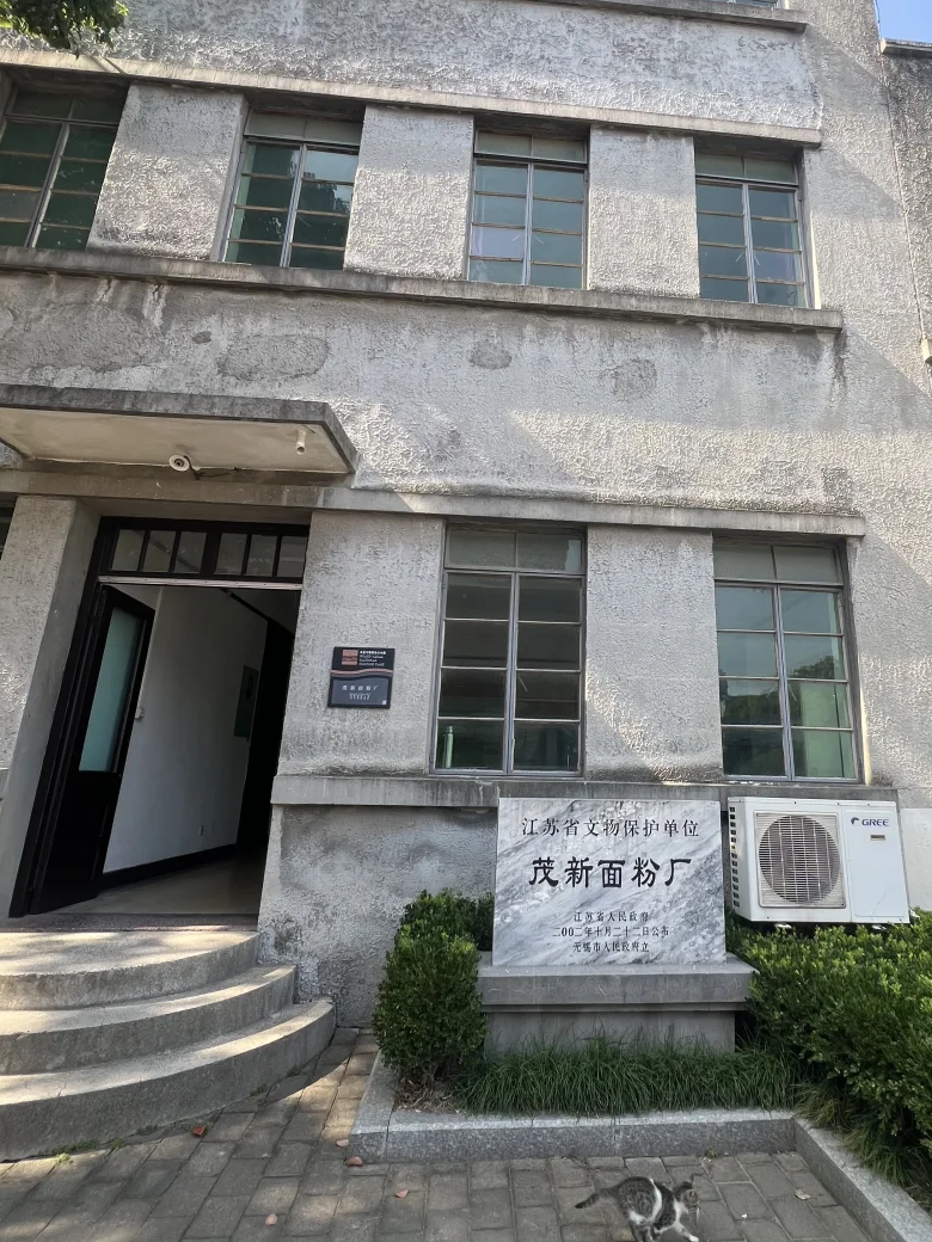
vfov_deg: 87.6
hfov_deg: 70.8
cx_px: 562
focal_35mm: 18
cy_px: 572
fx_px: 646
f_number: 1.8
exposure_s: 1/279
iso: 32
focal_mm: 1.57
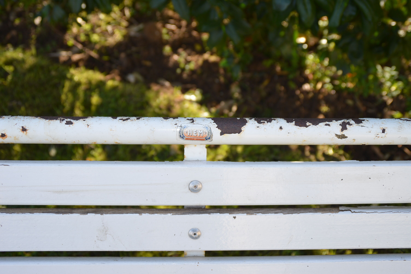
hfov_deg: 51.3
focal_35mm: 38
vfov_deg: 35.4
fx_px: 428
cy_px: 137
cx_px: 206
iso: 100
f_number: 4
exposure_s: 1/125
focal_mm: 25
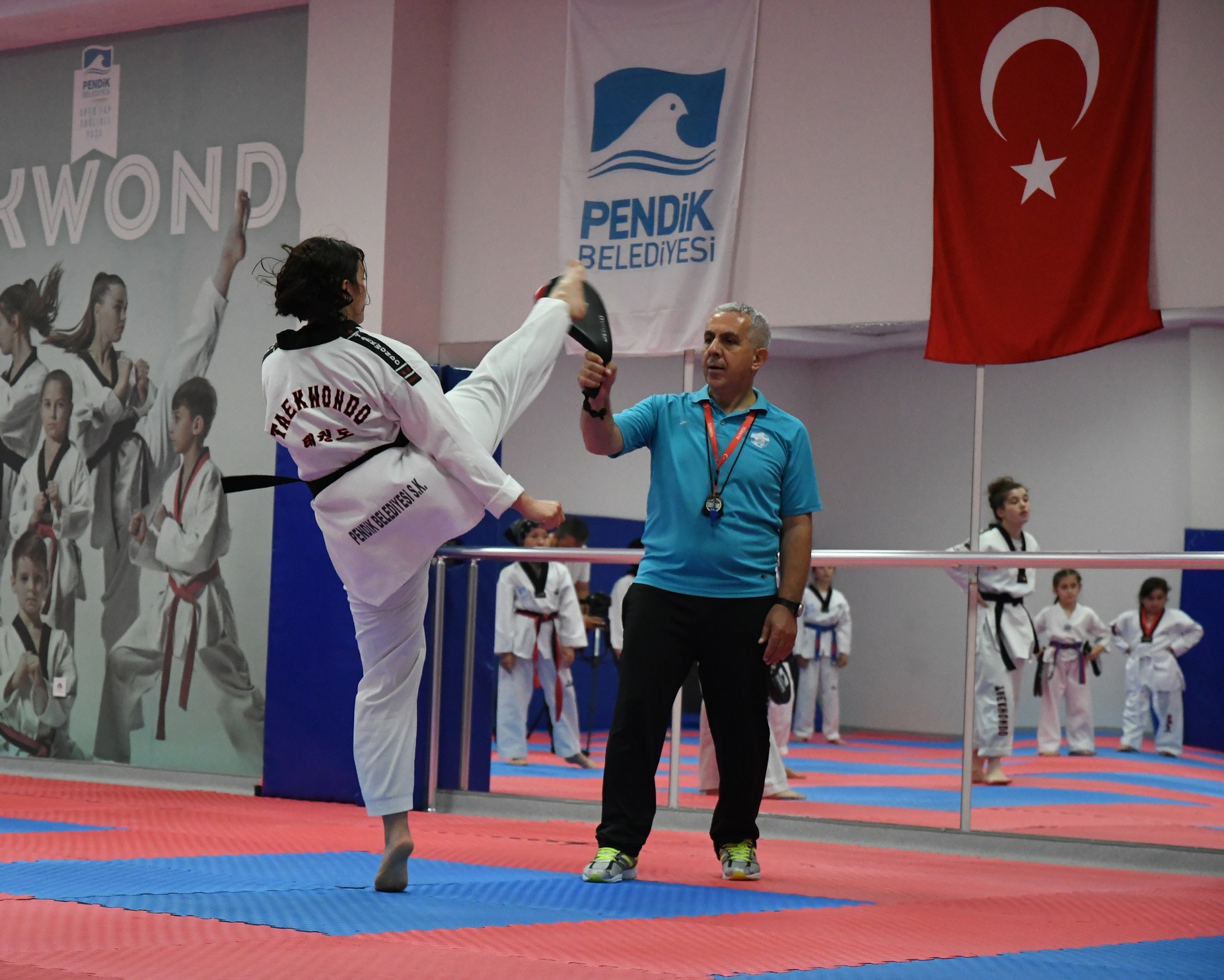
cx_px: 561
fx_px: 3188
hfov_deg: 21.7
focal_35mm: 88
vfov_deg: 17.5
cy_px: 490
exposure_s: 1/500
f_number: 3.8
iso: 5000
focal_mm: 52
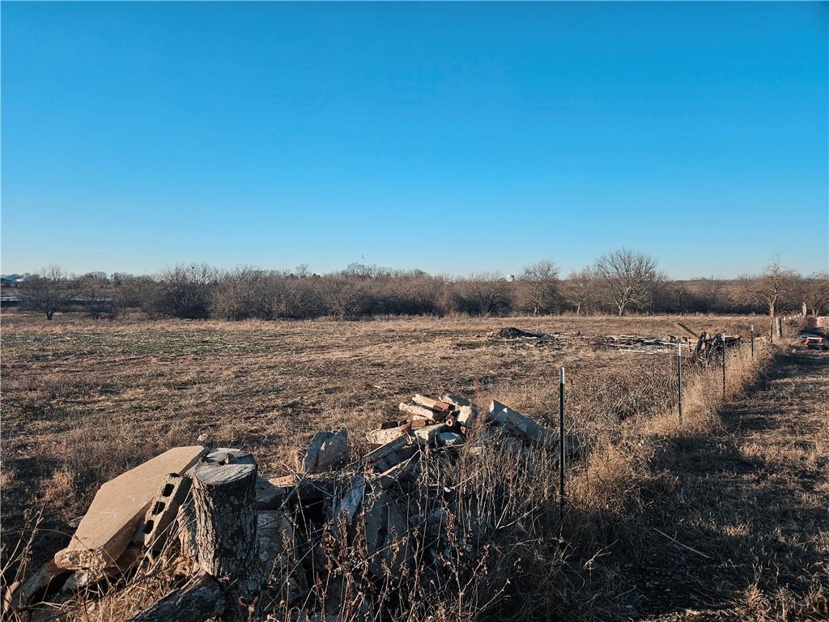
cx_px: 414
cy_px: 311
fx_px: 551
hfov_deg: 73.9
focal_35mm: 23
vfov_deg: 58.9
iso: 25
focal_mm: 5.4
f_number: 1.8
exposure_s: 1/1667
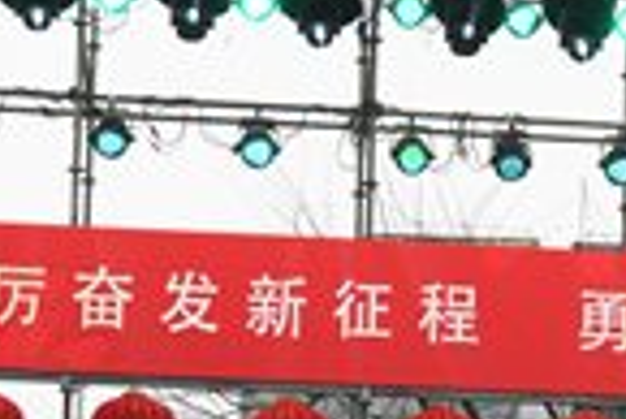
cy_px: 775
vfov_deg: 6.4
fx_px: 3638
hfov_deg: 9.8
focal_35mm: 209
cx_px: 604
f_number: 8
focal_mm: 38
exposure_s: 1/250
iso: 400
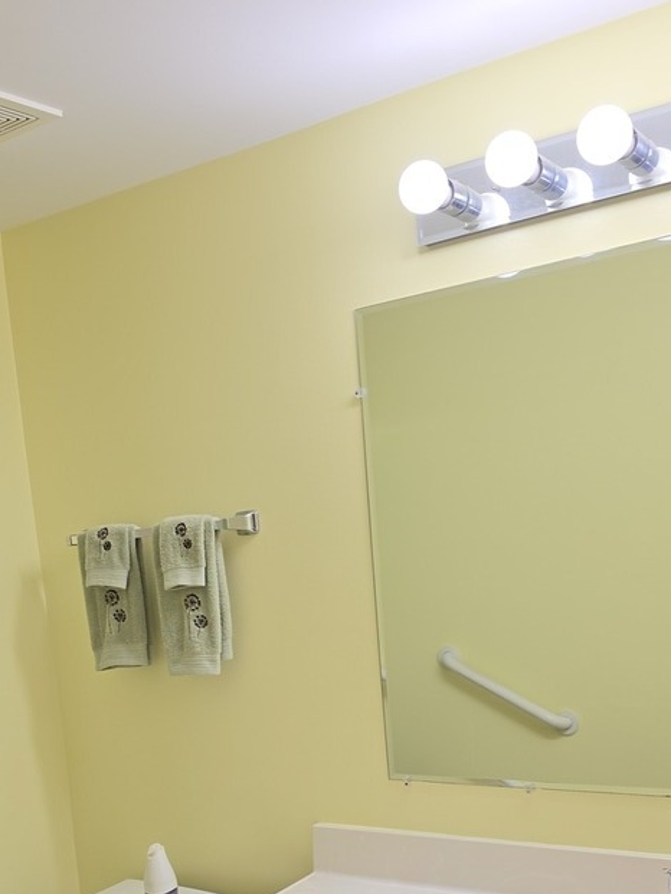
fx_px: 1033
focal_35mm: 40
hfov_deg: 35.8
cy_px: 700
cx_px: 258
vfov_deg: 44.8
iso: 12
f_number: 1.4
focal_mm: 6.5
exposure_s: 1/120
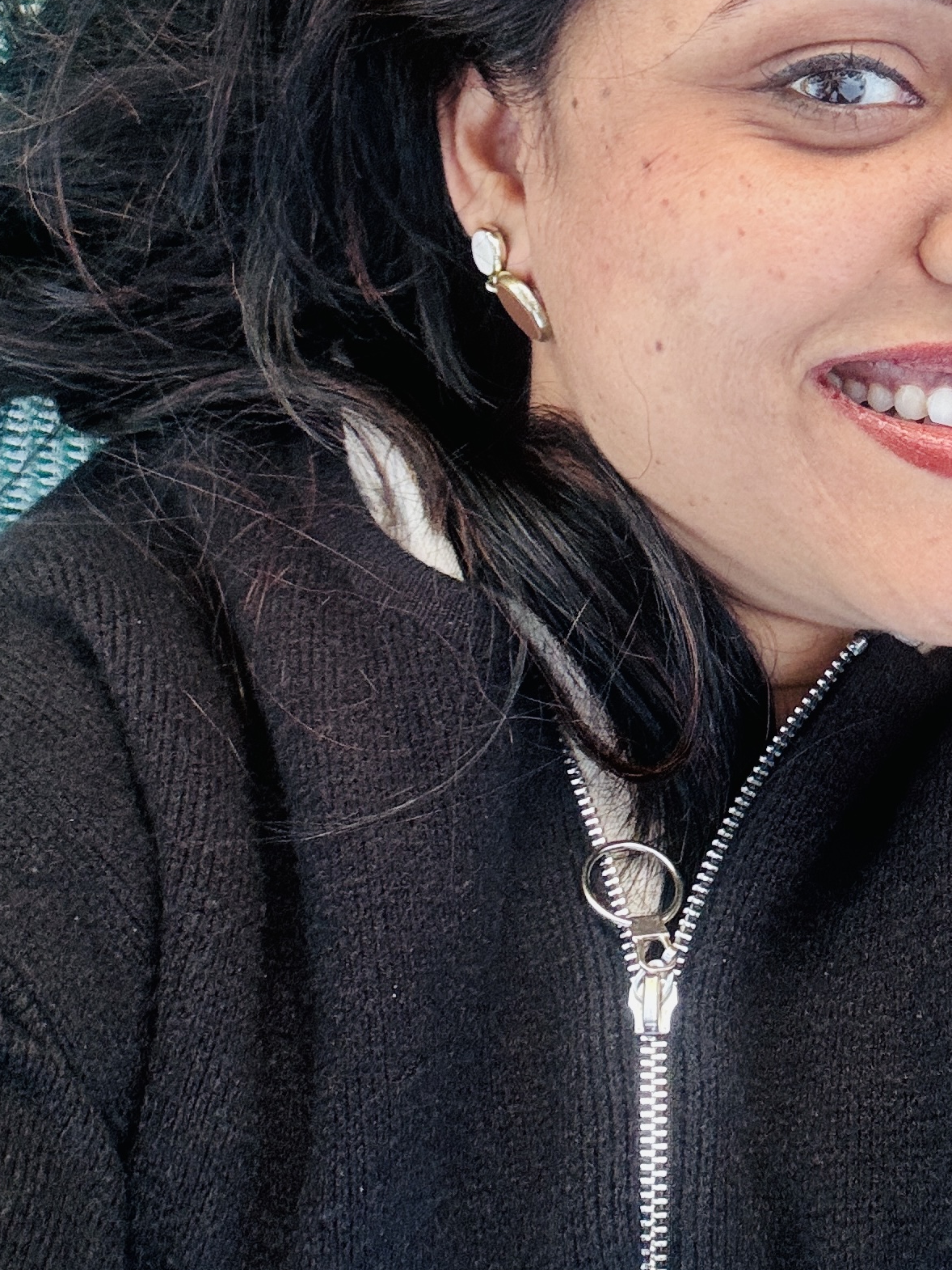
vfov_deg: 32.2
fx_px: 2163
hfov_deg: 24.6
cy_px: 344
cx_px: 711
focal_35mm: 59
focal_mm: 2.69
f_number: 1.9
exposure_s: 1/103
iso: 80
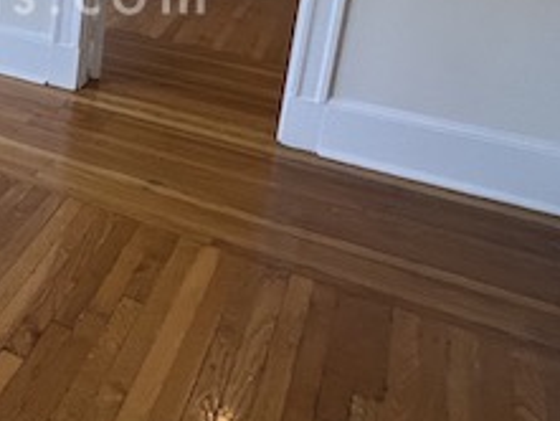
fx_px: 761
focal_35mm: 47
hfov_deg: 27.4
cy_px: -48
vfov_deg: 28.0
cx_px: -286
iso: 100
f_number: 1.8
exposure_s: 1/120
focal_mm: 1.57
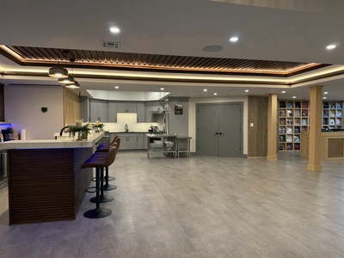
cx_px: 172
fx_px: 239
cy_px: 129
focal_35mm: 24
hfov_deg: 71.6
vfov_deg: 56.8
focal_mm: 6.76
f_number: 1.78
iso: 250
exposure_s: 1/120
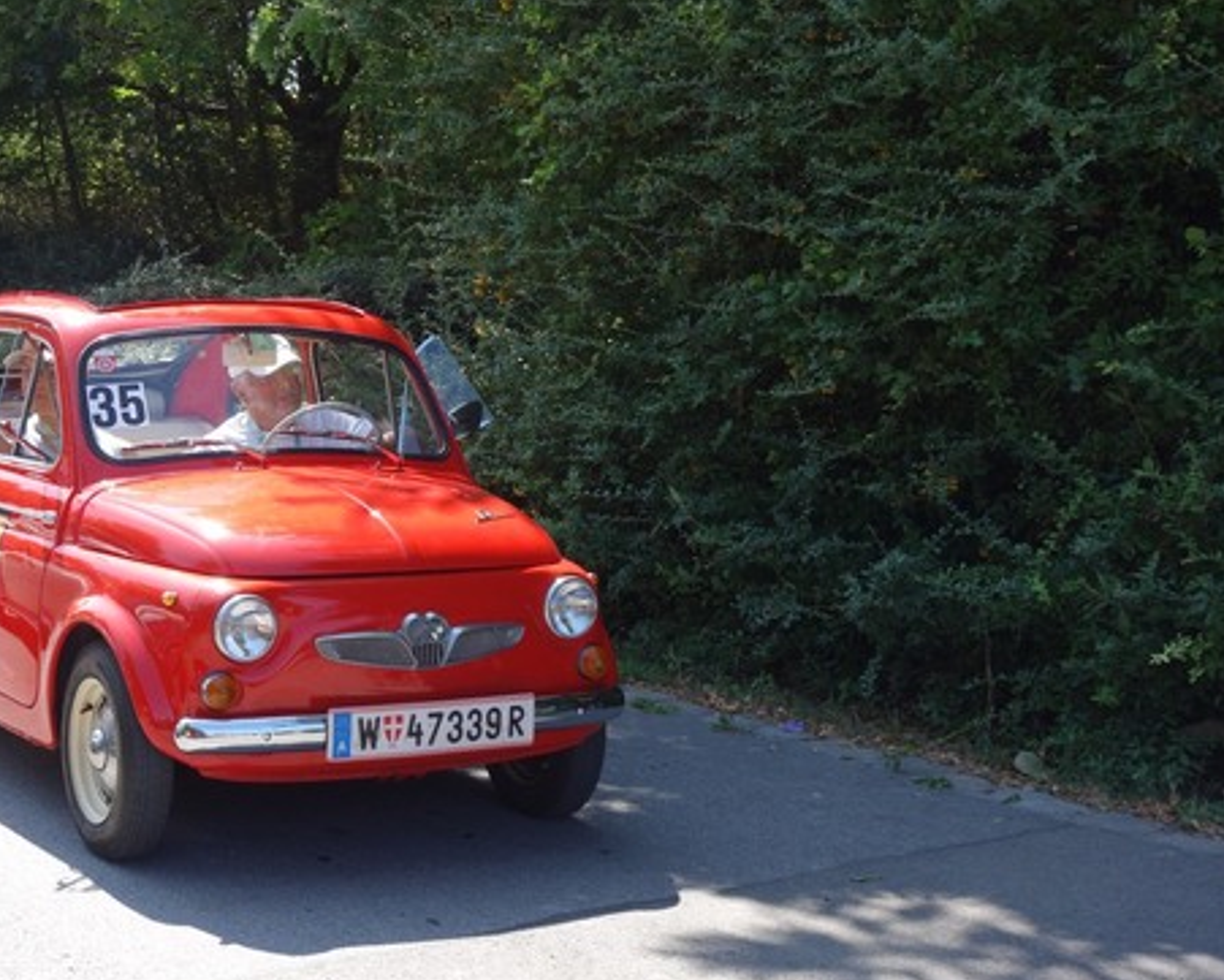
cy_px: 453
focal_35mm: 61
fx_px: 2210
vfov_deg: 25.0
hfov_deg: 30.8
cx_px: 456
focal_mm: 18.02
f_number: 5.6
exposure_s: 1/160
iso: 125
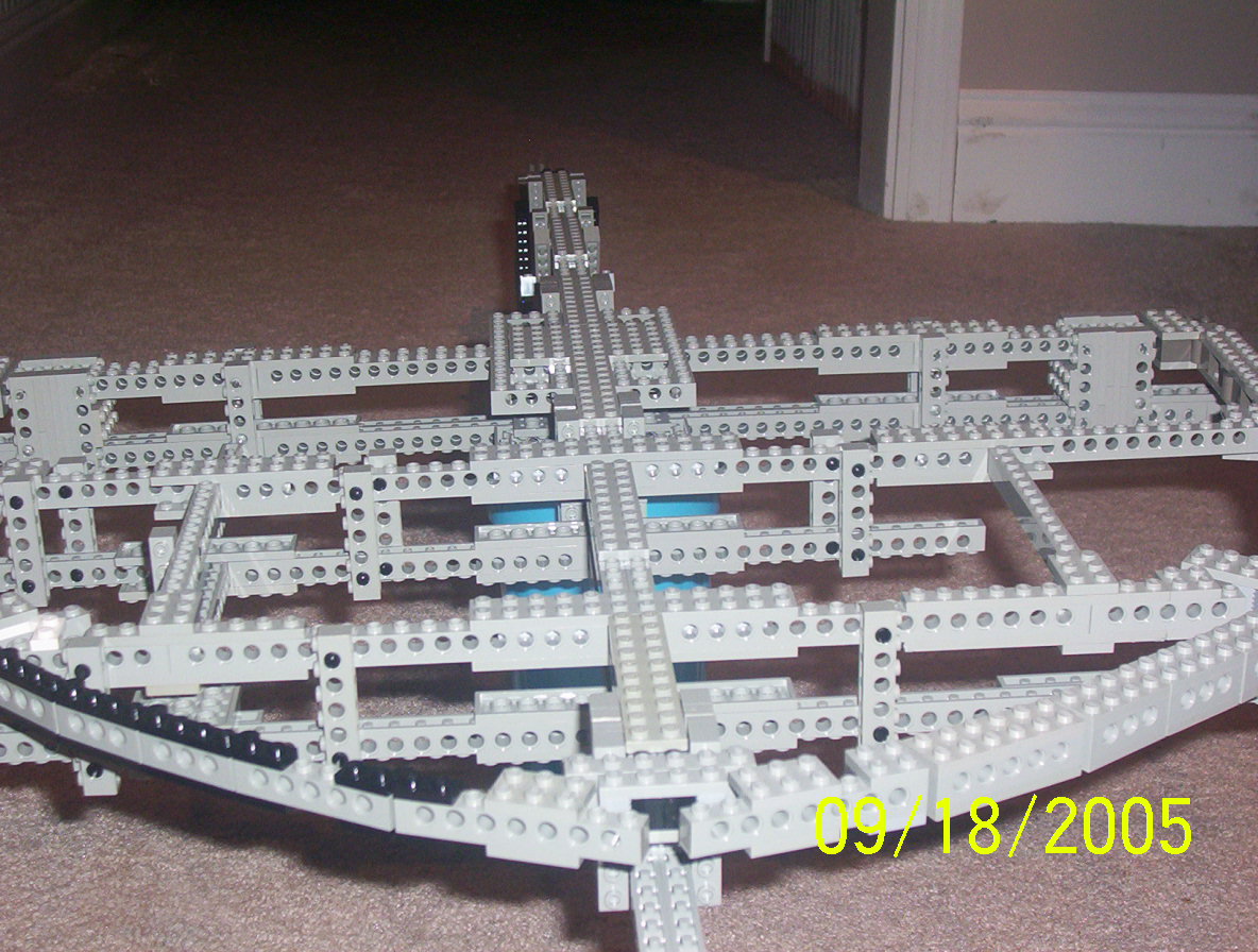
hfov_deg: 29.3
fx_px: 2406
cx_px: 629
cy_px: 476
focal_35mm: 66
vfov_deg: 22.4
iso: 140
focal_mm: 8.74
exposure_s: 1/80.5
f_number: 3.26
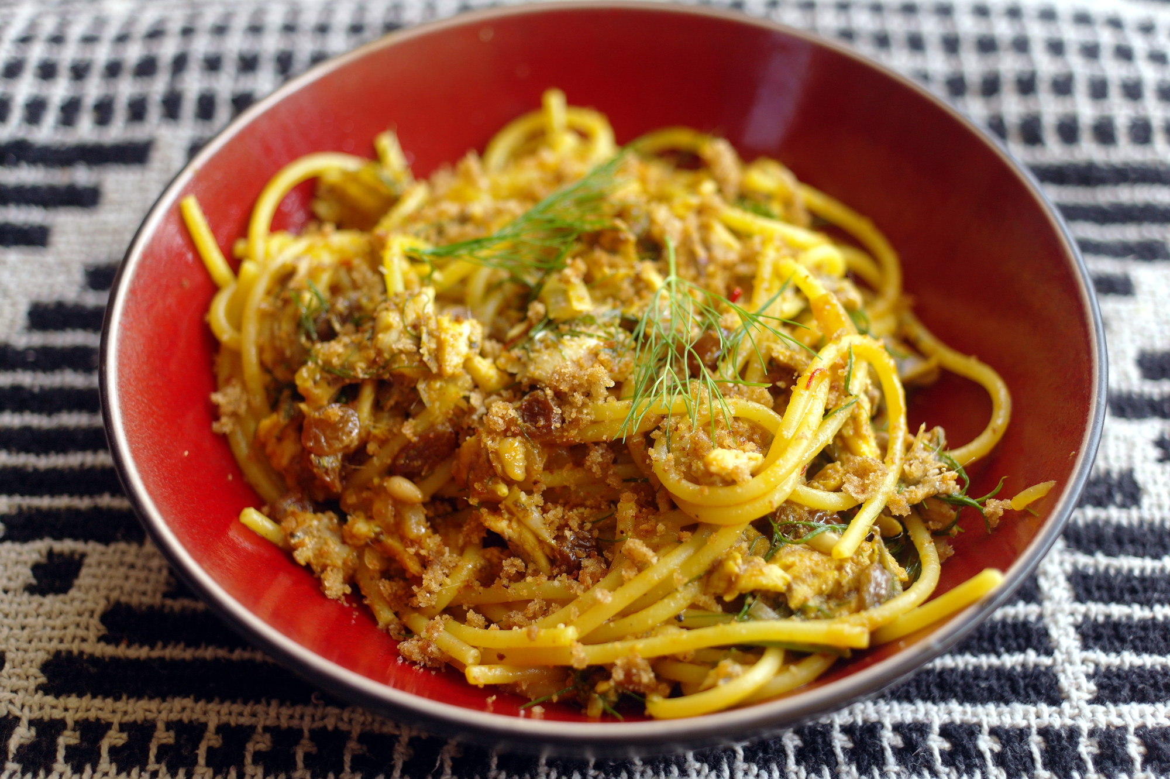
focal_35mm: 46
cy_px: 390
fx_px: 1494
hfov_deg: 42.8
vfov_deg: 29.2
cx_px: 585
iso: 100
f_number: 2.2
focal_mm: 30
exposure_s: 1/180
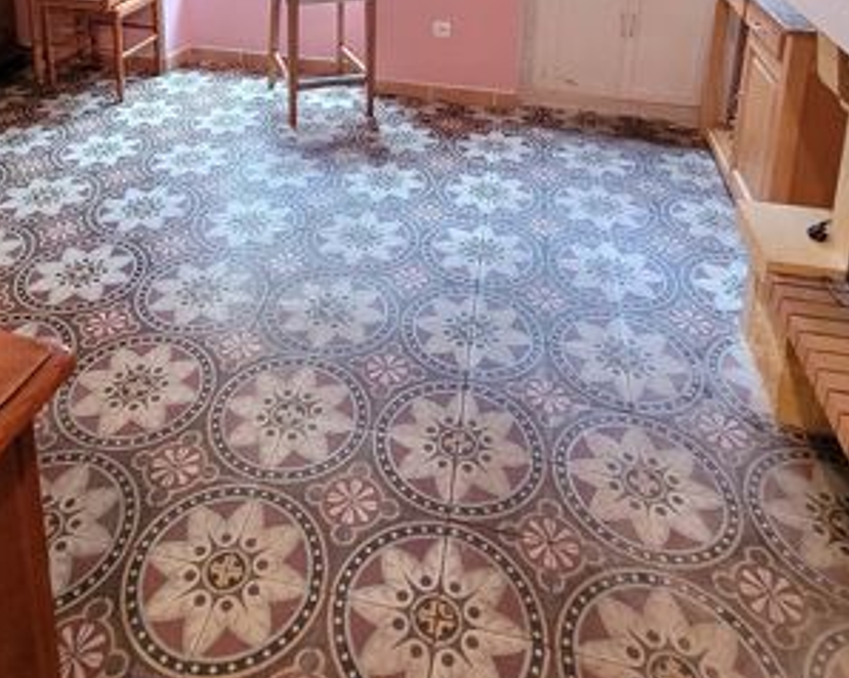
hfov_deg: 58.5
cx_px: 352
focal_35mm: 30
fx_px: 753
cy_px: -31
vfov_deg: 40.9
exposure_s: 1/25
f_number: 2.2
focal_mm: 1.74
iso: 640
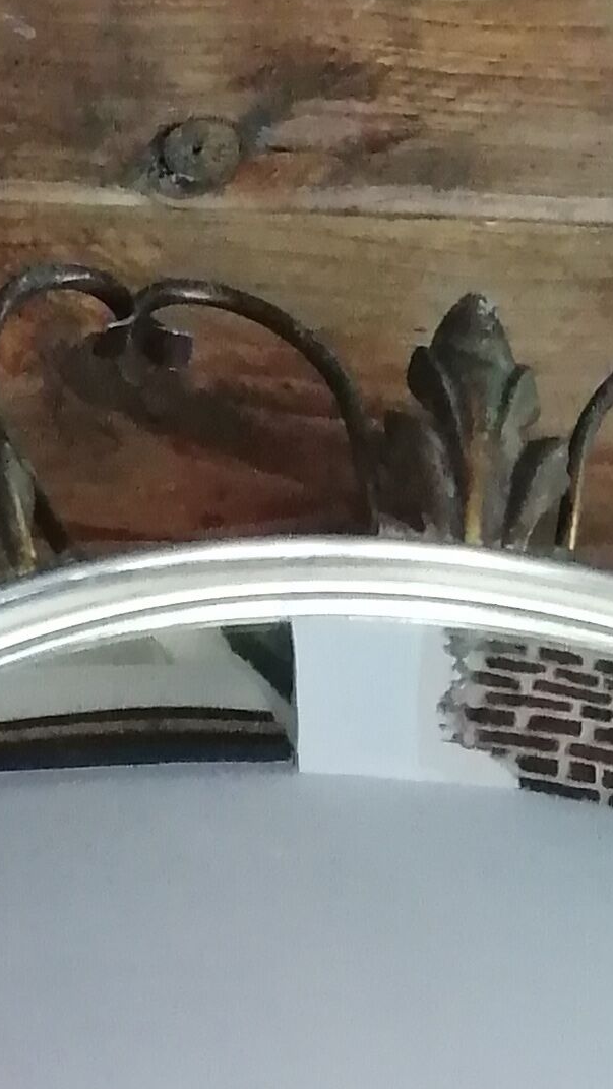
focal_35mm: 110
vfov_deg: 17.5
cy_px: 1618
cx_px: 419
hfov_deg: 11.0
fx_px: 3176
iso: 400
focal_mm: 3.46
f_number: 1.8
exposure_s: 1/33.3
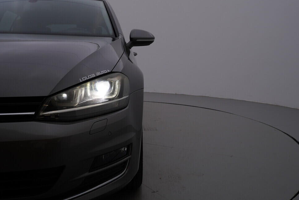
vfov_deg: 35.1
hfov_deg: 50.7
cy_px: 104
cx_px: 151
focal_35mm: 38
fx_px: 316
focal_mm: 24
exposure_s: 1/200
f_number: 6.3
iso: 125
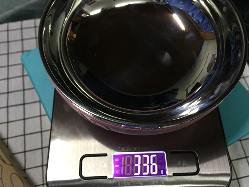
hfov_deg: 55.3
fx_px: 237
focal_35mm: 33
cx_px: 131
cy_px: 88
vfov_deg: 42.9
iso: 200
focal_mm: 4.15
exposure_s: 1/33
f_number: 2.2
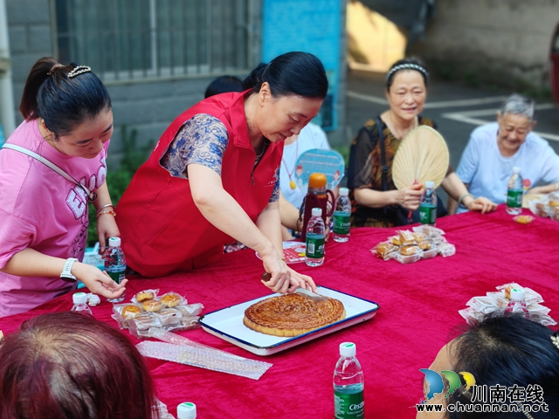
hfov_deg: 35.5
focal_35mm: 54
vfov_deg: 27.0
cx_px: 280
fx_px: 872
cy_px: 210
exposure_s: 1/100
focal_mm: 6.12
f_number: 2.4
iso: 80
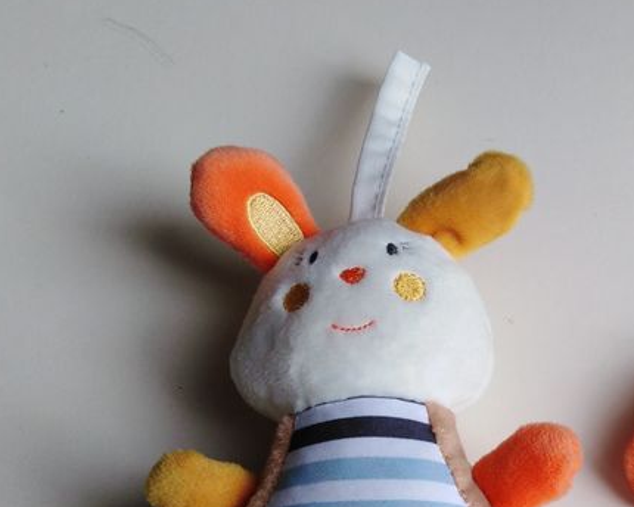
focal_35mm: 59
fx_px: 1107
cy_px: 441
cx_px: 532
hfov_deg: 30.9
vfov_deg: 25.1
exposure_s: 1/60
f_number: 2.2
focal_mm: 3.46
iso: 102
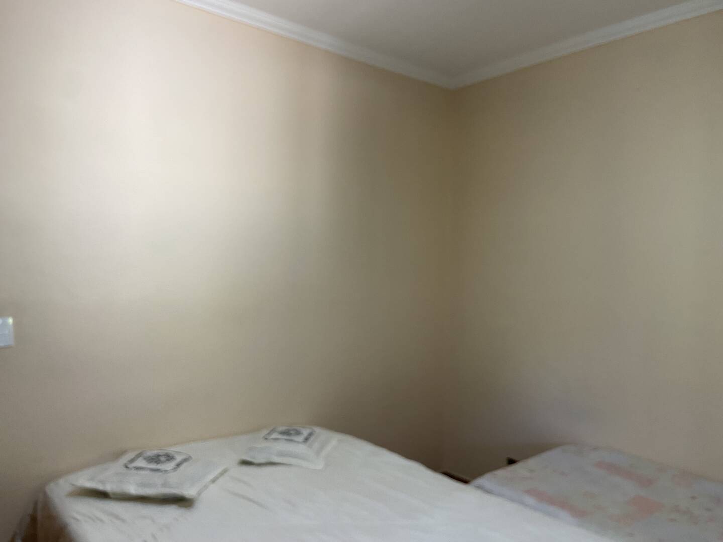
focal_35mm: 26
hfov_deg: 67.3
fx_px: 543
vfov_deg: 53.1
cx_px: 362
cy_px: 271
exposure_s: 1/60
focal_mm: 4.25
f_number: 1.8
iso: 160
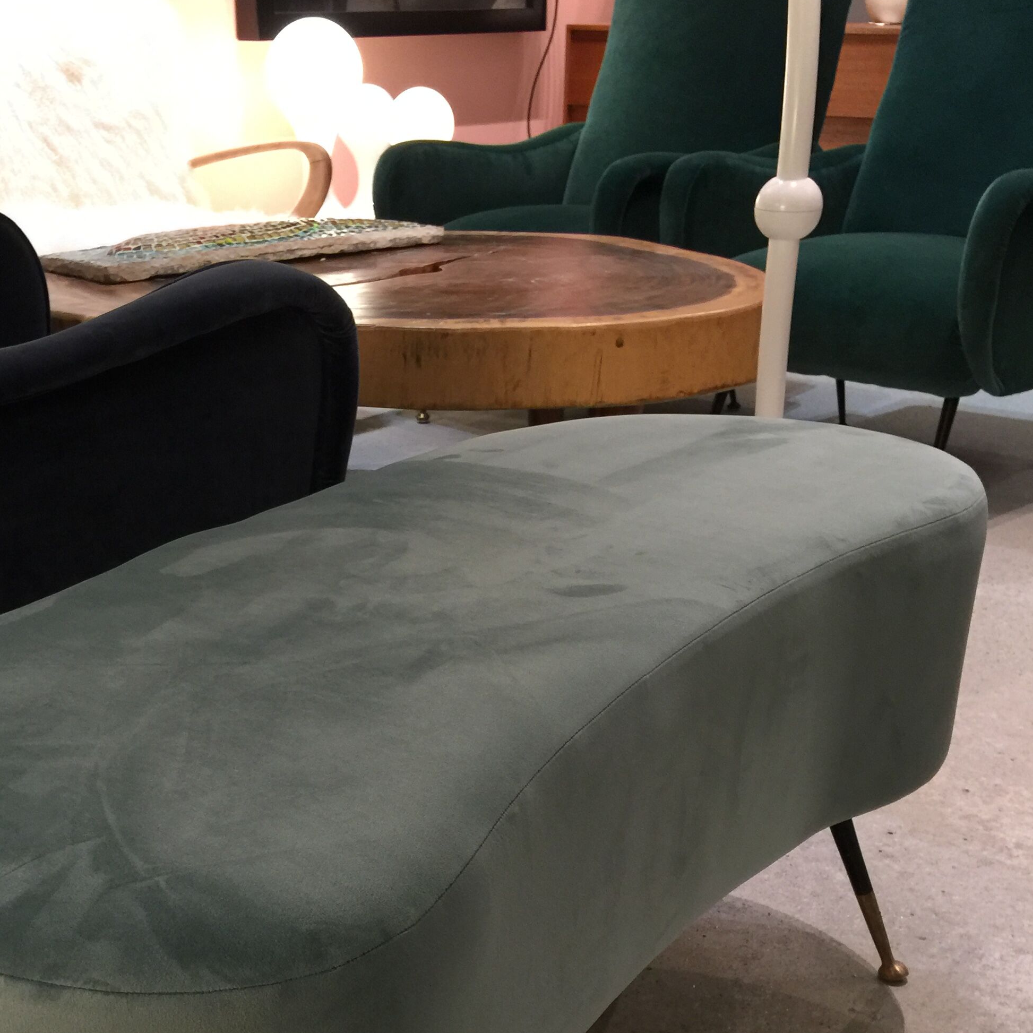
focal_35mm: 43
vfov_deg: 37.7
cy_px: 837
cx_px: 394
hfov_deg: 38.9
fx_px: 1452
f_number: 2.2
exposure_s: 1/17
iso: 80
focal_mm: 4.15
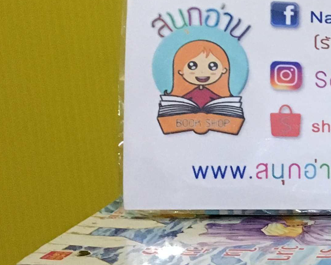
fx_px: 1029
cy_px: 242
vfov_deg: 14.5
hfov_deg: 15.5
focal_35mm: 105
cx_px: 606
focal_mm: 4.15
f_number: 2.2
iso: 200
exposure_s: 1/20
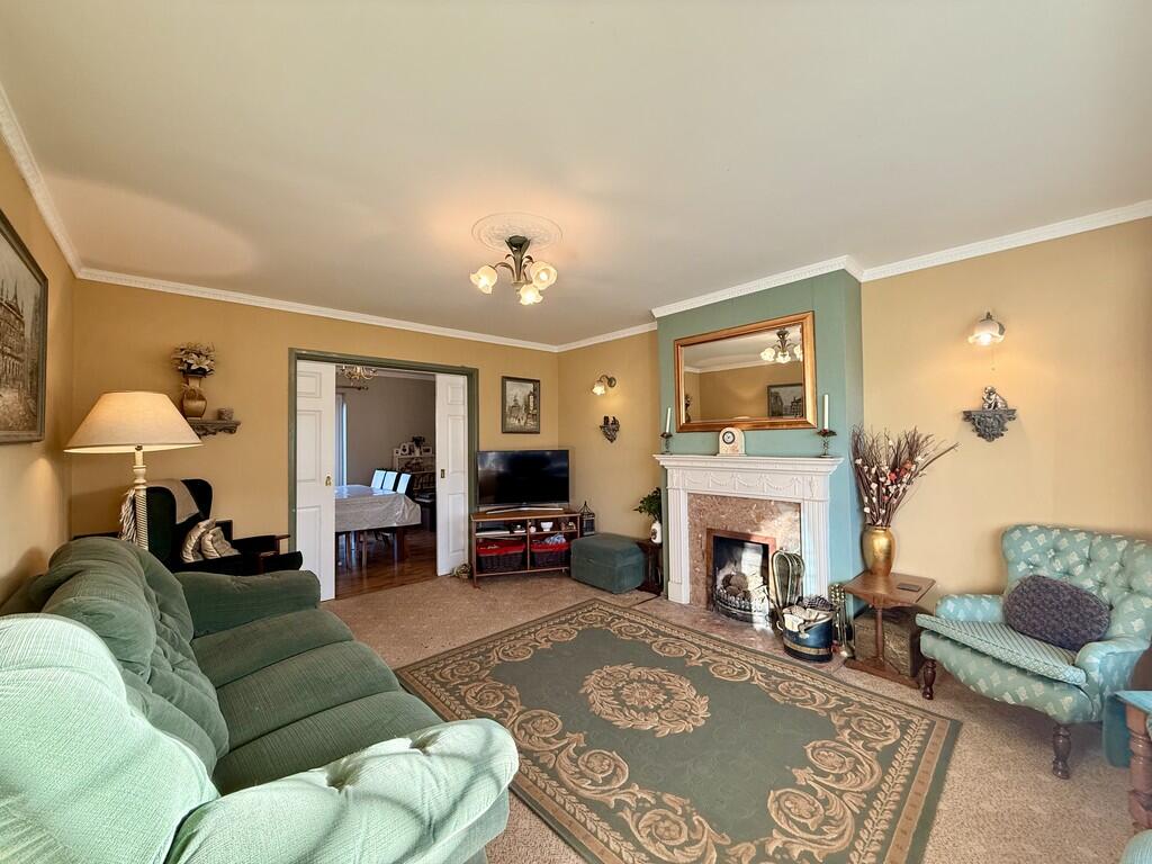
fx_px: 466
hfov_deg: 102.1
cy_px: 432
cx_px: 576
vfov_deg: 85.7
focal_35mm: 14
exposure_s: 1/100
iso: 125
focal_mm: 2.22
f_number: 2.2
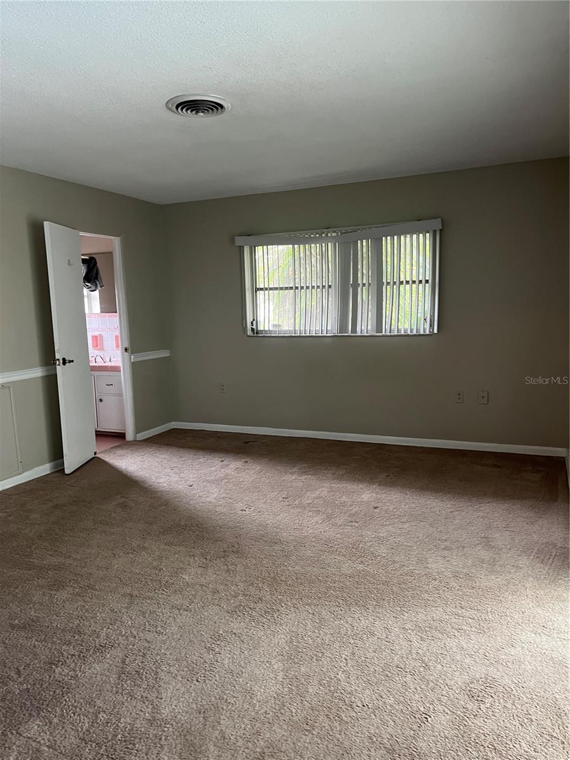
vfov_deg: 67.3
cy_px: 380
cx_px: 285
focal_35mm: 26
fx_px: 571
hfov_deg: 53.1
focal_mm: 5.1
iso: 160
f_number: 1.6
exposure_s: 1/60
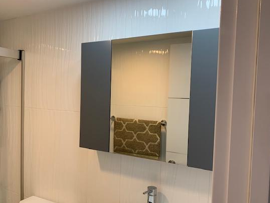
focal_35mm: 31
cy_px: 108
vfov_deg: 45.4
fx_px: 242
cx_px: 112
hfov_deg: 58.0
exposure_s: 1/120
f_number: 1.8
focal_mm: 4.25
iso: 64
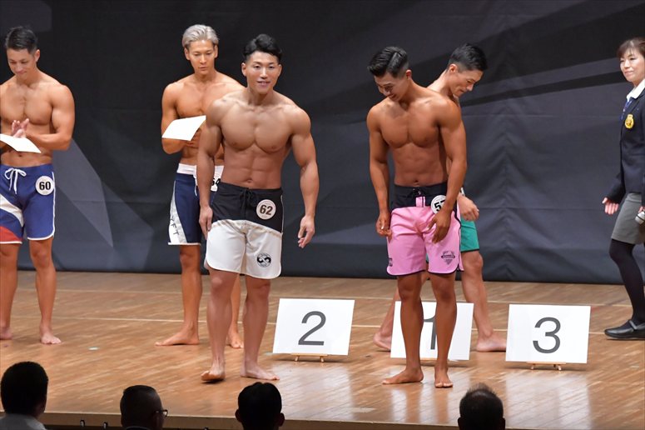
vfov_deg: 5.4
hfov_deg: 8.1
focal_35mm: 255
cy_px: 215
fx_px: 4567
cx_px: 322
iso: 8000
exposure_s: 1/400
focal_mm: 170
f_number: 5.6
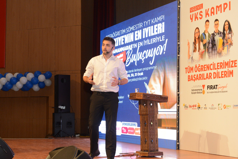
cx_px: 119
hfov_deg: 28.9
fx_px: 463
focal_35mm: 70
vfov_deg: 19.4
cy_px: 80
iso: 4000
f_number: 5.6
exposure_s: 1/100
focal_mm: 70
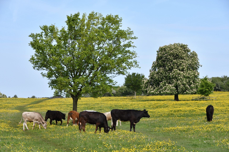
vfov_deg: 13.0
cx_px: 114
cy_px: 76
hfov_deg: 19.5
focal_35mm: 105
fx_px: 668
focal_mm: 70
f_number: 9
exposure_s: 1/320
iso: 125
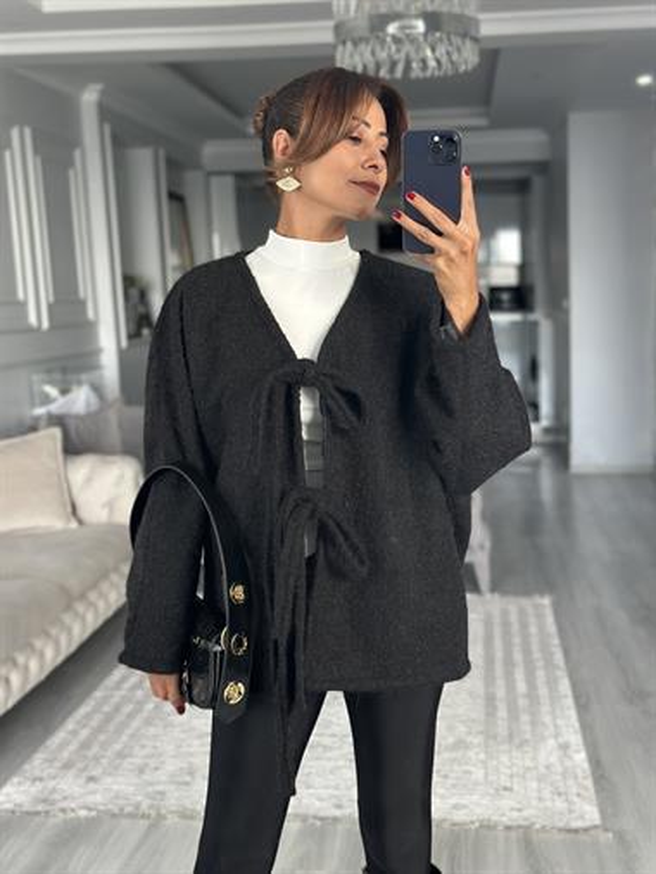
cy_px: 437
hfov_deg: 30.3
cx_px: 328
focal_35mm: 48
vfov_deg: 39.6
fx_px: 1212
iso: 200
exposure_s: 1/60
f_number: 1.78
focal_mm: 6.86
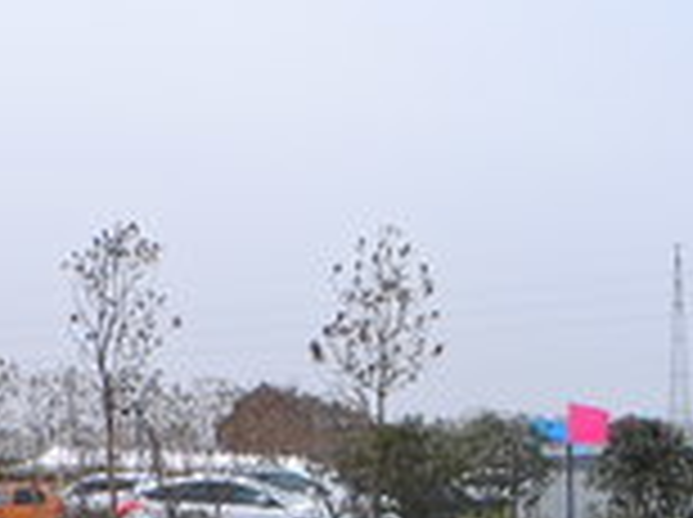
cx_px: 443
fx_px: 2519
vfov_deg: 11.5
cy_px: 653
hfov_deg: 15.6
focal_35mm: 126
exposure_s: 1/500
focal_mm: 5.3
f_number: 4.8
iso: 80
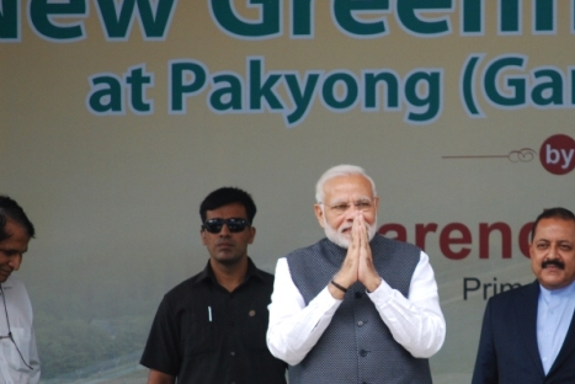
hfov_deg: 5.5
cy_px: 263
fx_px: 5959
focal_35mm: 373
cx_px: 454
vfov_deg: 3.7
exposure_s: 1/400
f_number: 5.3
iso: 400
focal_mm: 145
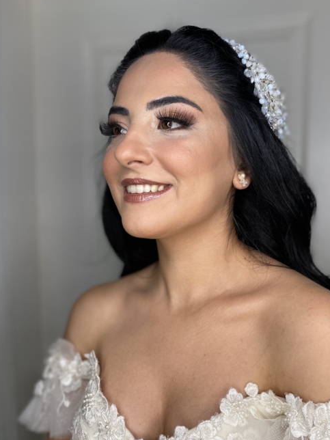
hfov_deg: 45.3
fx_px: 394
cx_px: 193
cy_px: 245
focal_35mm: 31
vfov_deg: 58.2
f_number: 1.8
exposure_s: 1/337
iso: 32
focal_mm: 4.25
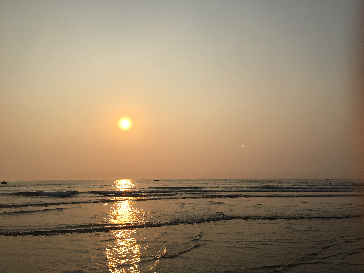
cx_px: 182
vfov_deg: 48.2
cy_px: 136
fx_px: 305
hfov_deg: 61.7
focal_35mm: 29
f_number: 2.2
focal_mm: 4.15
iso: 25
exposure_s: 1/3663
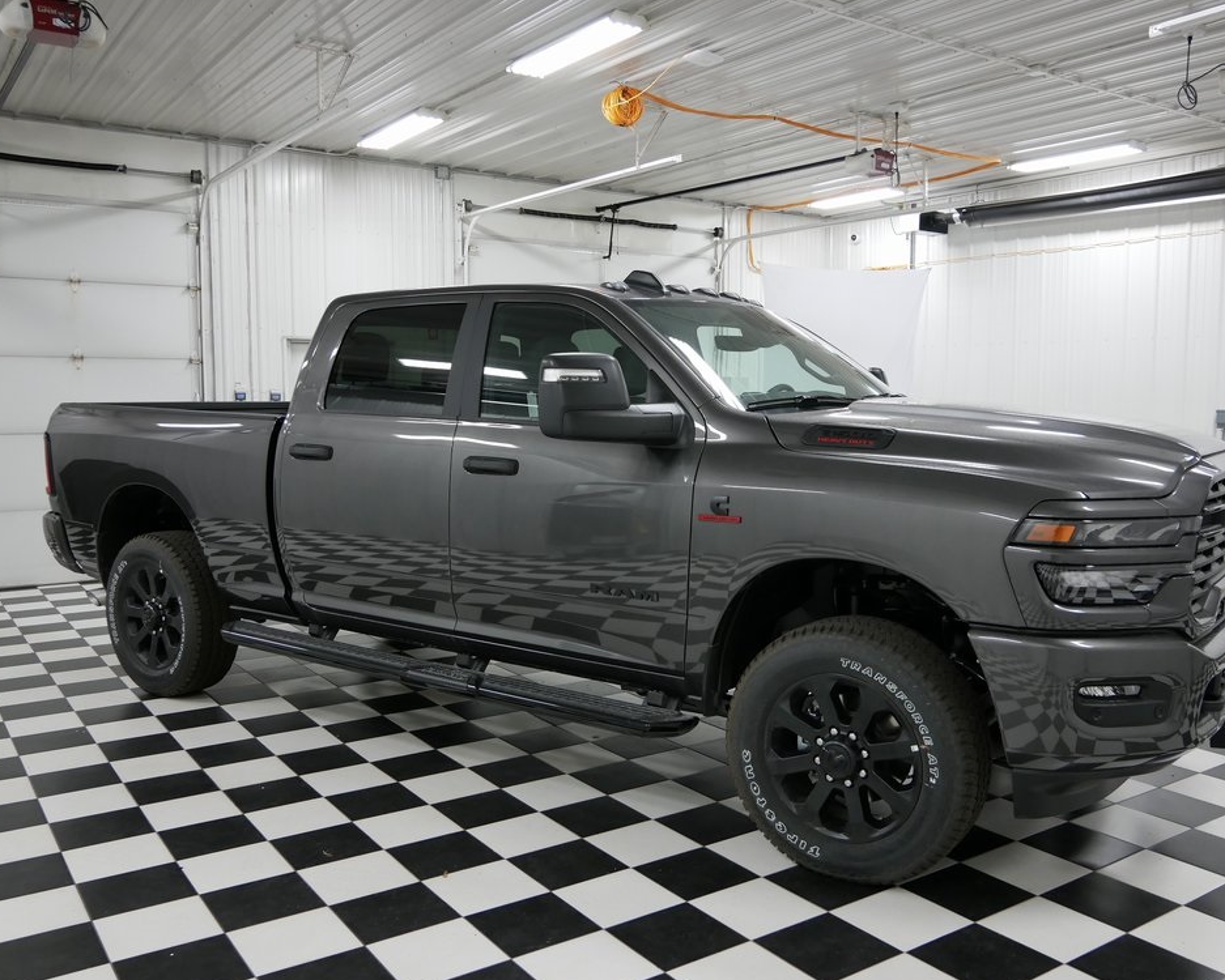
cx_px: 651
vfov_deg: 45.8
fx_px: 1160
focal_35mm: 32
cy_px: 497
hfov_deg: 55.6
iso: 500
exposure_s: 1/60
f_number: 3.7
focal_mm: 15
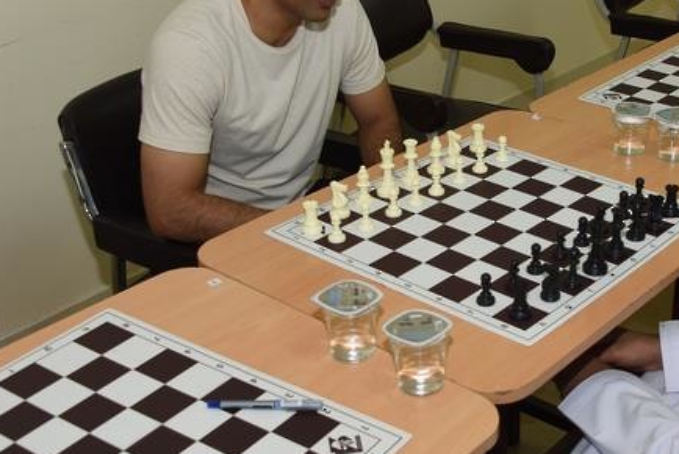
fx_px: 1114
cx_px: 544
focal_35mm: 59
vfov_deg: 23.0
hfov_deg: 32.9
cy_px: 238
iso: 640
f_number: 6.3
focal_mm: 32
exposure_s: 1/60
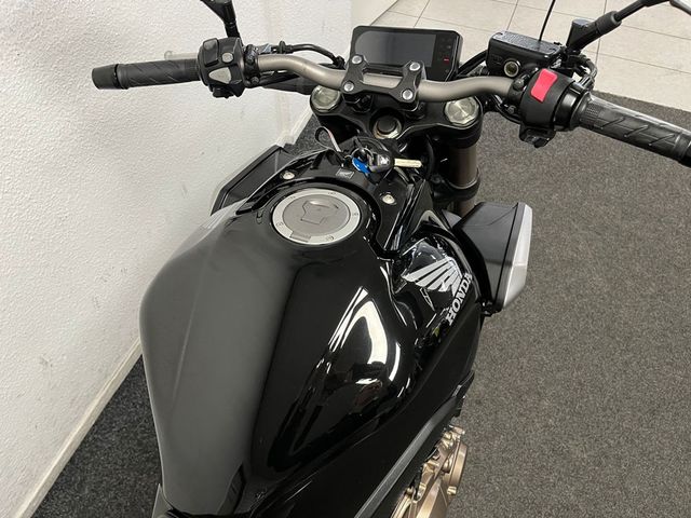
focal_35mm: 26
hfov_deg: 67.3
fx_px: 519
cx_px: 346
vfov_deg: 53.1
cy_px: 259
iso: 160
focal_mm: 5.1
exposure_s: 1/50
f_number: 1.6
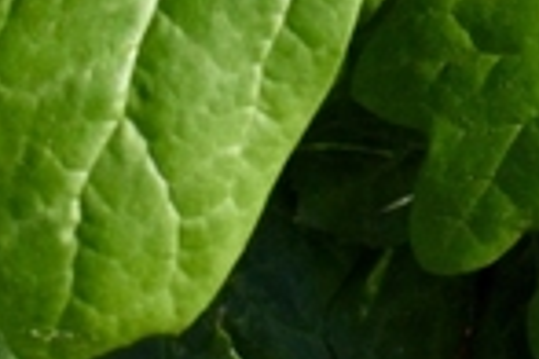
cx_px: 612
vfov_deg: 6.2
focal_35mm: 219
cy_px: -218
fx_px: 3286
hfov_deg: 9.3
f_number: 6.3
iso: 1100
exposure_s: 1/1250
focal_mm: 21
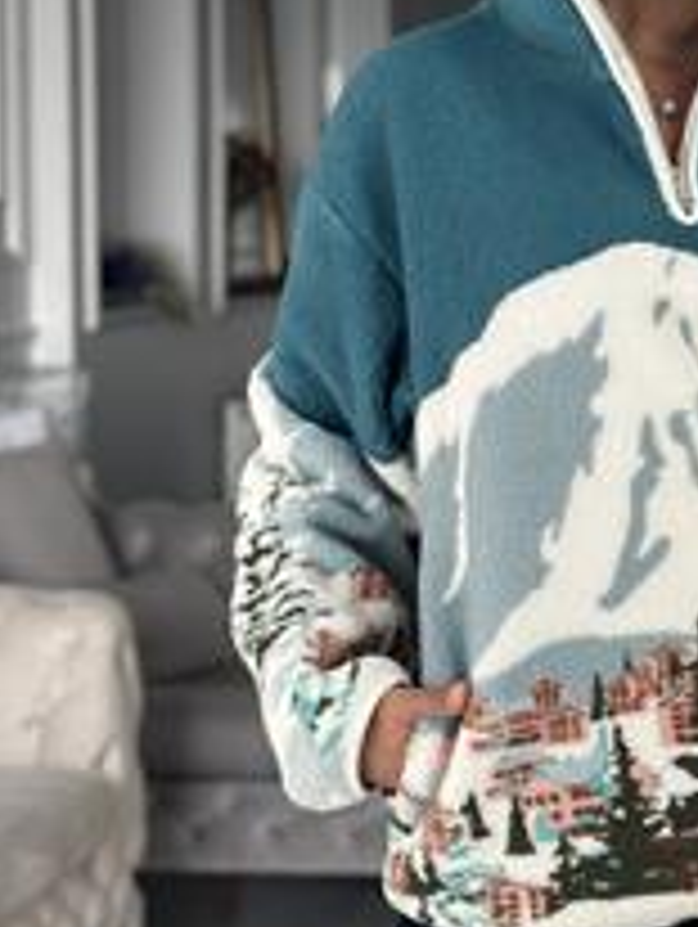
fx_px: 3166
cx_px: 671
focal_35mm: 118
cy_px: 324
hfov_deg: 12.5
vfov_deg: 16.6
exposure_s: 1/213
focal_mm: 6.86
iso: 80
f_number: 1.78
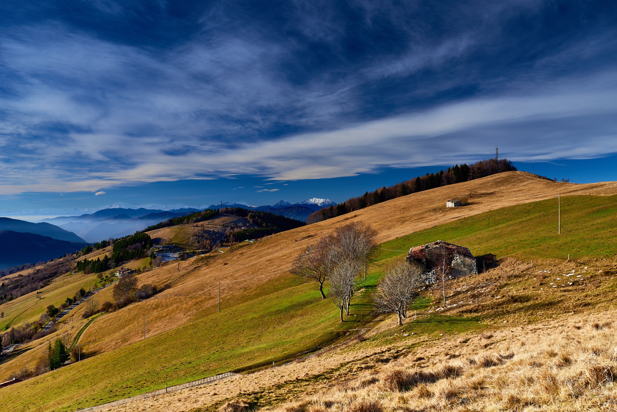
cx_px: 308
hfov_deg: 60.3
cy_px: 206
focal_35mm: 31
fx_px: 532
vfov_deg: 42.4
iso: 100
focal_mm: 31
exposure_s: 1/15
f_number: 10
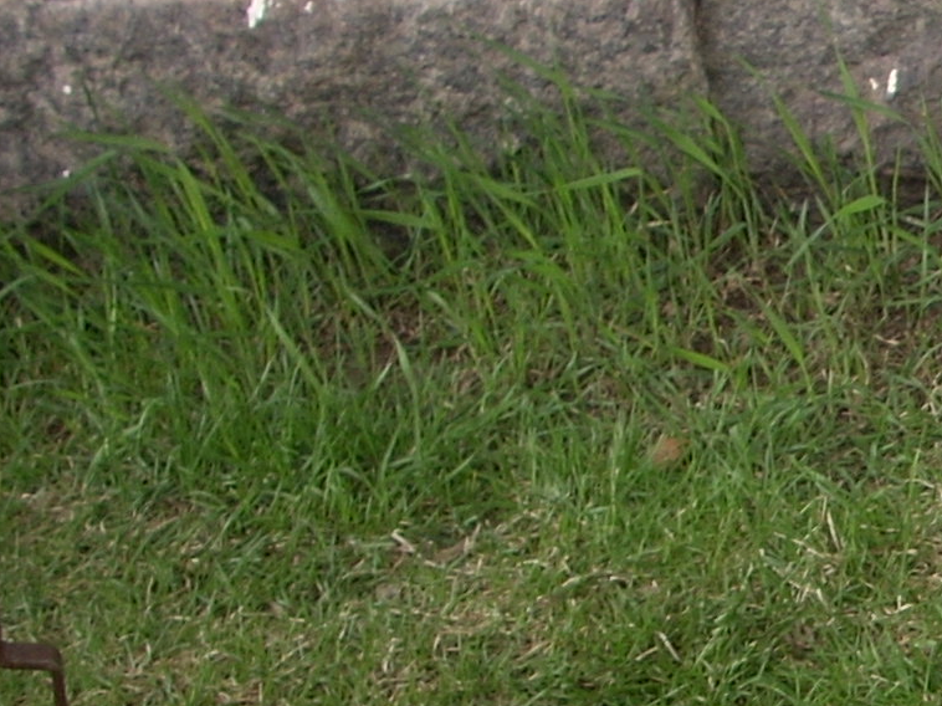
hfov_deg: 14.4
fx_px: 3401
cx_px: 1547
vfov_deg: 11.8
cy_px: 631
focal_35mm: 125
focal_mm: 6.2
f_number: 2.8
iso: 64
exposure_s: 1/77.8
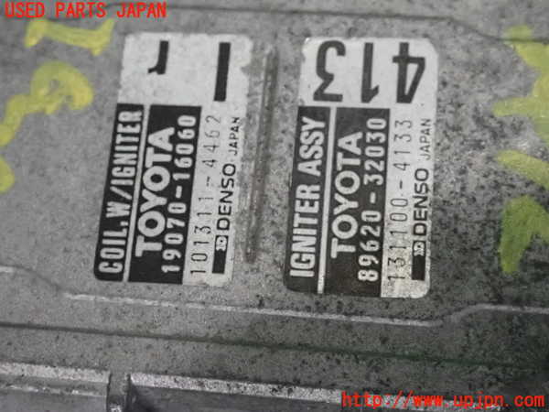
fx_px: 1126
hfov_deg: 27.4
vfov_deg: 20.7
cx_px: 274
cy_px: 206
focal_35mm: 71
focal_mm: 12.73
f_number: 3.9
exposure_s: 1/160
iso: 6400
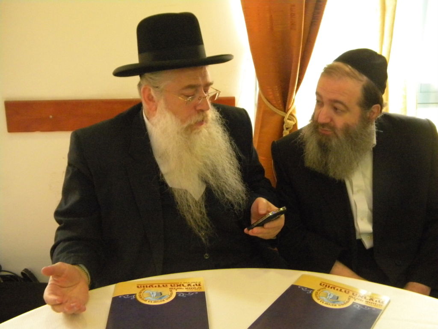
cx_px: 219
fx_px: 519
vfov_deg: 35.1
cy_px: 164
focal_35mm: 41
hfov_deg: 45.8
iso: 800
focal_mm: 7.3
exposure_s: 1/110
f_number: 3.8
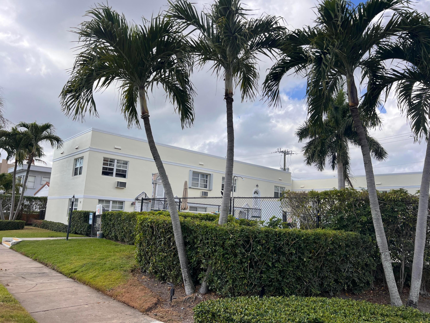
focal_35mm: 26
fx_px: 323
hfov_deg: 67.3
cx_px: 215
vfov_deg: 53.1
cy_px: 162
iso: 50
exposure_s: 1/3704
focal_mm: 5.7
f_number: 1.5
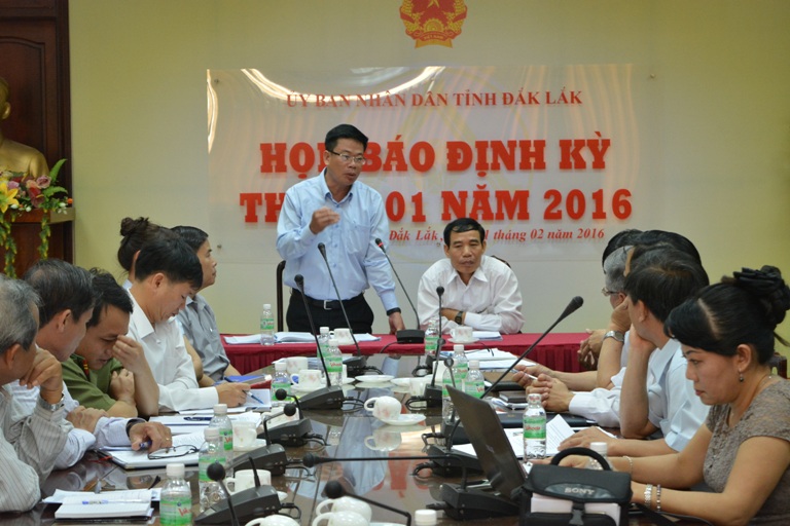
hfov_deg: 24.6
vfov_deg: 16.6
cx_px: 395
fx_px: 1810
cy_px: 263
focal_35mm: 82
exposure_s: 1/100
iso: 1600
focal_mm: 55
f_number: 5.6
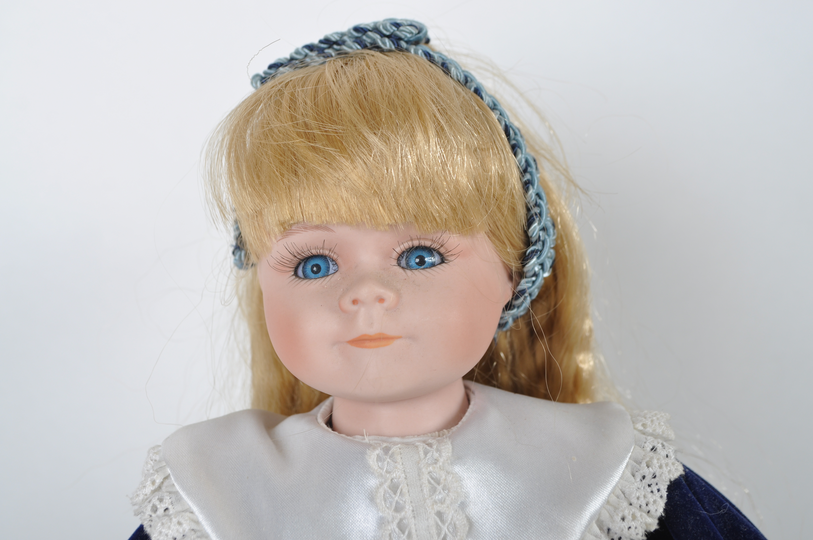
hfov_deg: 41.2
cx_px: 406
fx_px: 1083
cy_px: 270
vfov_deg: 28.0
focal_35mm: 48
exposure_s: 1/125
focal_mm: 32
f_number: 8
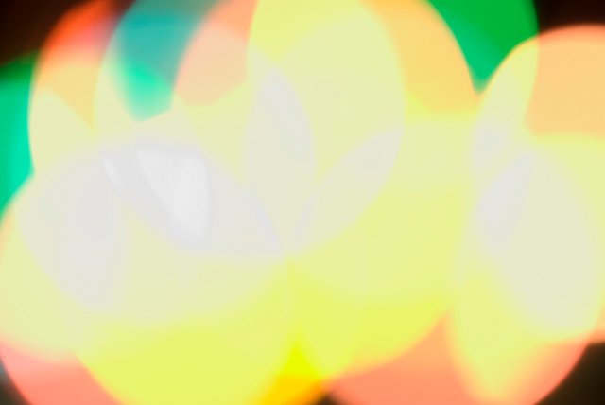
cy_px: 202
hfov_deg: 13.0
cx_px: 302
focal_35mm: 158
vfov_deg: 8.7
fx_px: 2649
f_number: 3
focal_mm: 105
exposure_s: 1/15
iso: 100
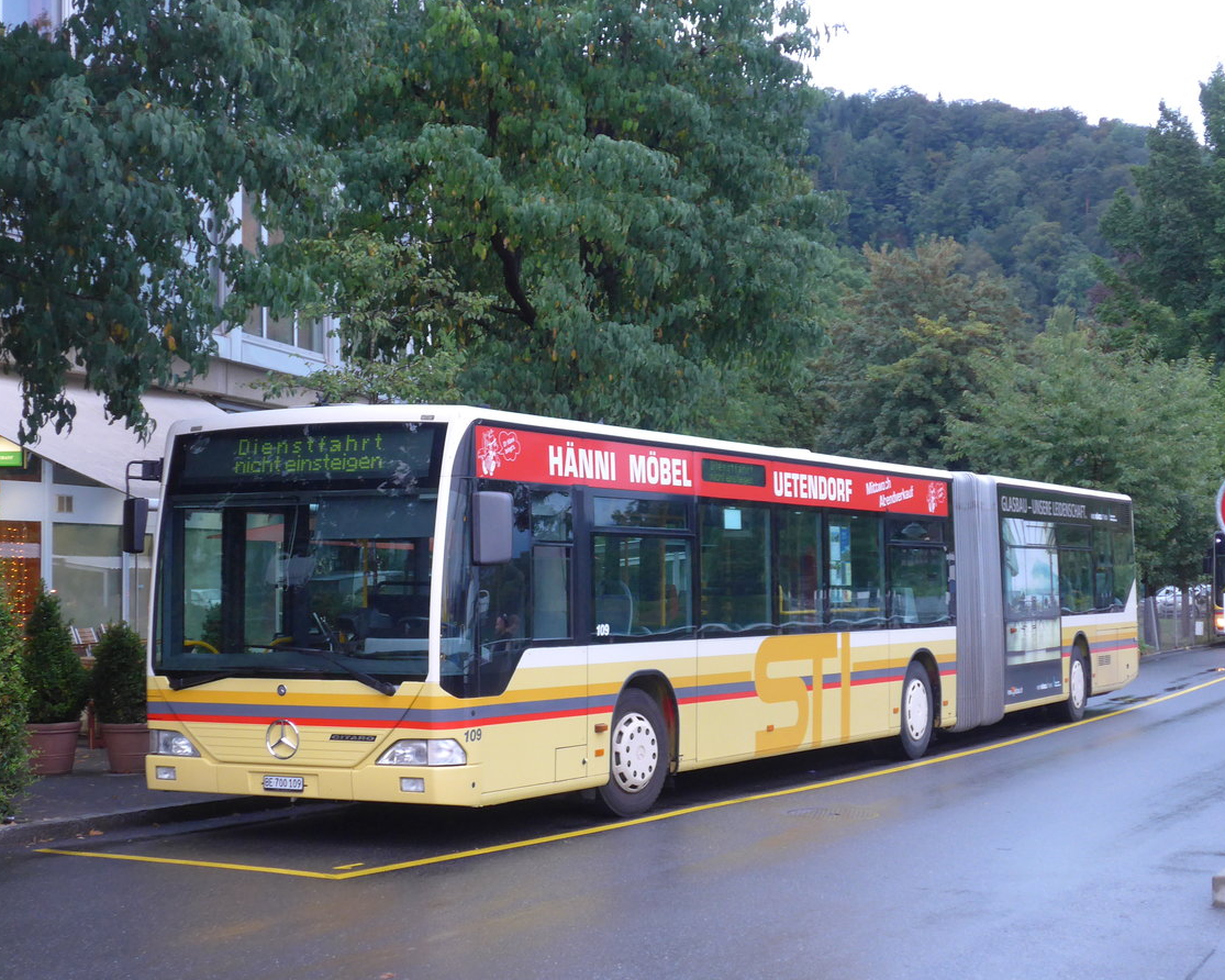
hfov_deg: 30.5
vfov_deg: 24.6
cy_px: 490
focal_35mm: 62
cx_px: 595
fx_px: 2248
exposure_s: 1/13
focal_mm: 12
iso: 400
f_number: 3.5
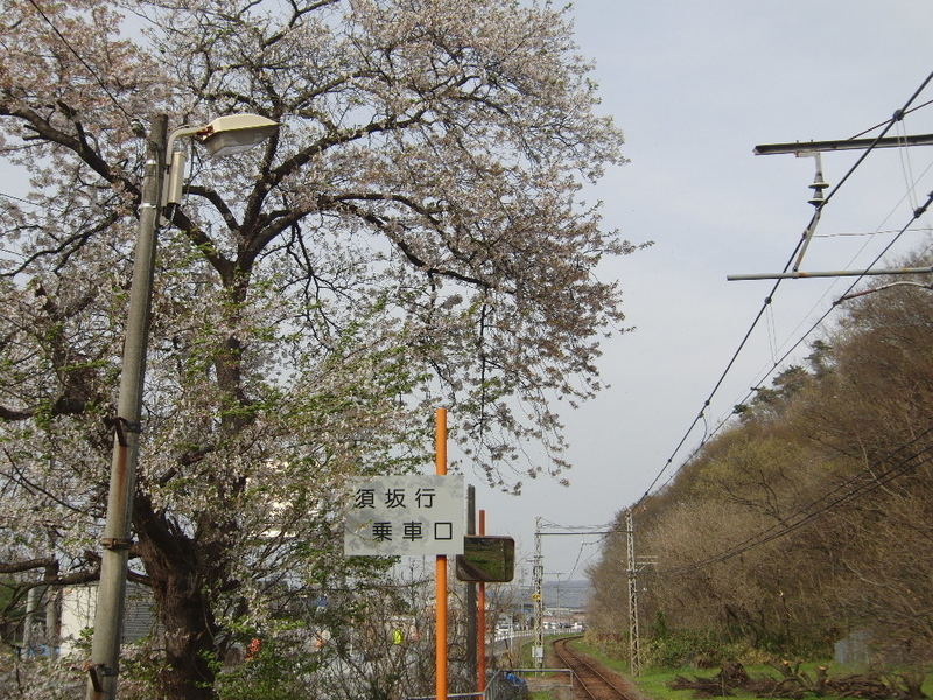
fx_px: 1078
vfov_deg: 36.0
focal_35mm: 40
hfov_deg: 46.8
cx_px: 466
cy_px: 350
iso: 100
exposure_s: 1/640
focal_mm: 7.1
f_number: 3.8
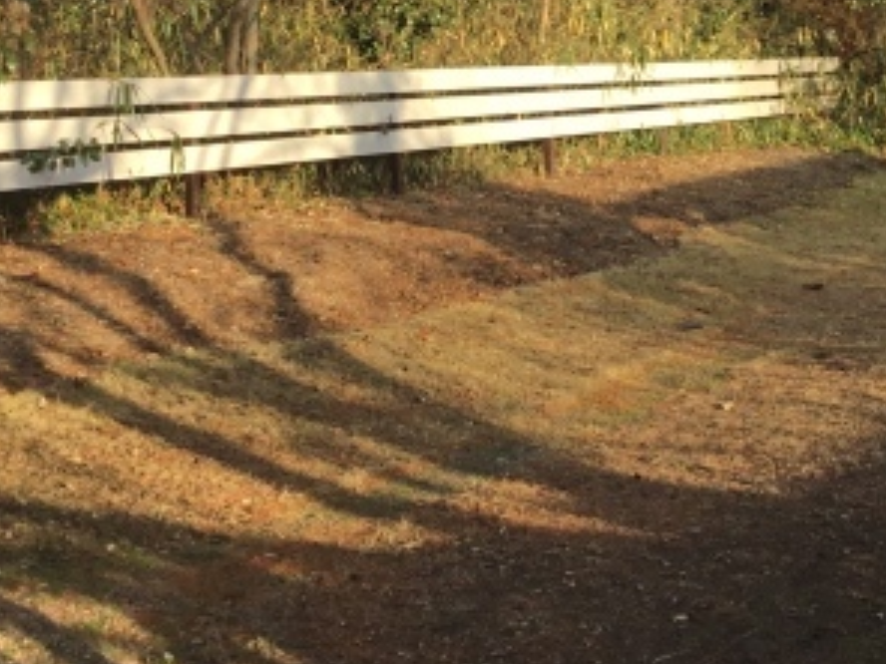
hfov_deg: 28.4
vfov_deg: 21.2
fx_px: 1740
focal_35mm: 68
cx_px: 587
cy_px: 70
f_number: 2.4
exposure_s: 1/382
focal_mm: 3.3
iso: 25
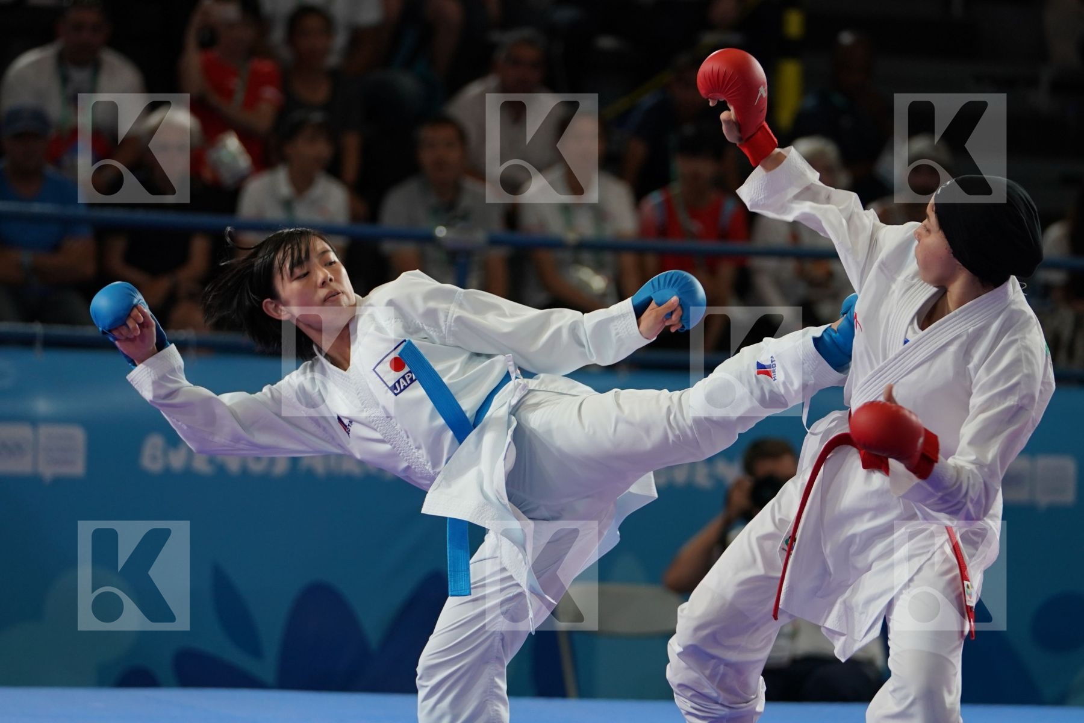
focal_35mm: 219
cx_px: 542
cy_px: 362
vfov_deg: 6.3
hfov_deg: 9.4
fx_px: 6594
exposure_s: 1/1000
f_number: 2.8
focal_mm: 146
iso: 1000
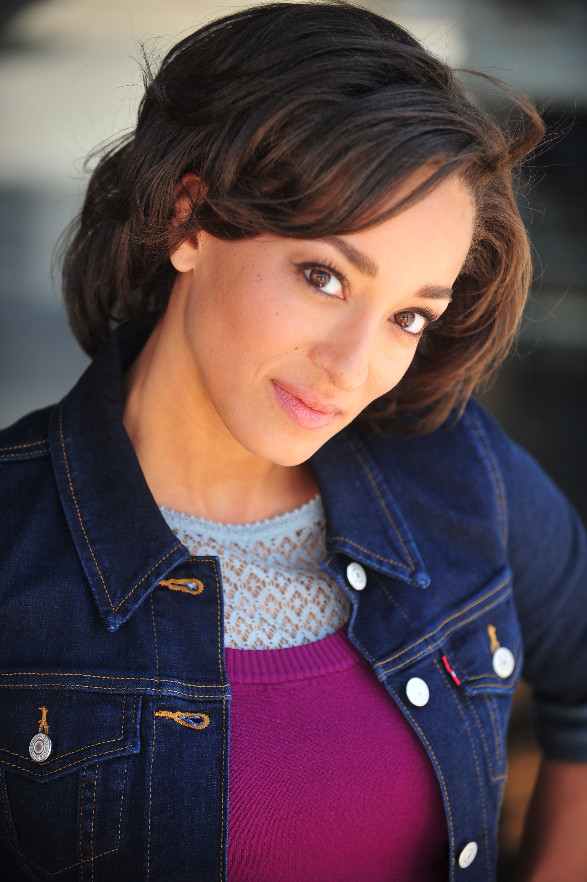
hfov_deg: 12.4
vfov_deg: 18.6
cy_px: 441
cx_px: 294
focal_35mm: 110
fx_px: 2693
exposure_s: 1/500
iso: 360
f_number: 2.8
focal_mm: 110
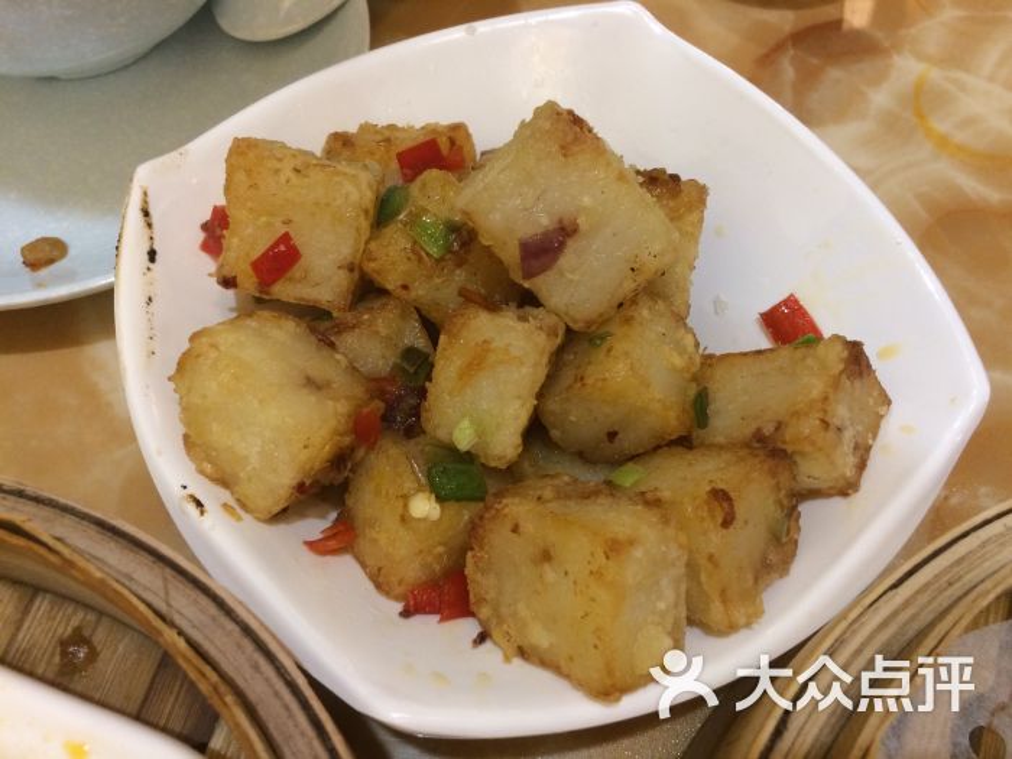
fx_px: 848
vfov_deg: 48.2
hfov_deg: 61.7
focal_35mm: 29
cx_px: 506
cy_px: 380
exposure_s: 1/33
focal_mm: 4.15
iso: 200
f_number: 2.2
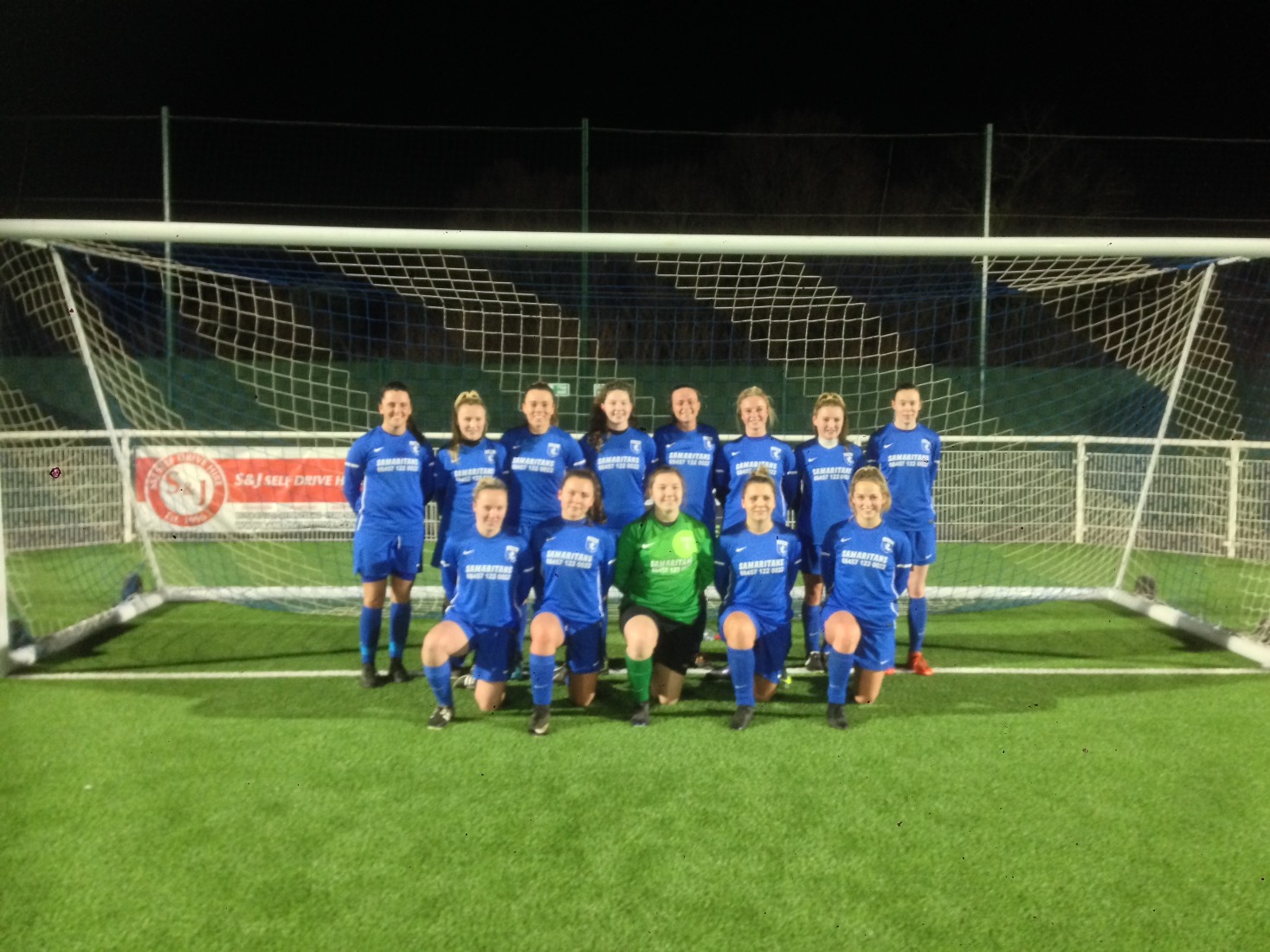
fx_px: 1211
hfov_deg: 55.4
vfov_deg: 42.9
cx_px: 635
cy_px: 476
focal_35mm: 33
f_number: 2.4
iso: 400
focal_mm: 4.12
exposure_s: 1/20
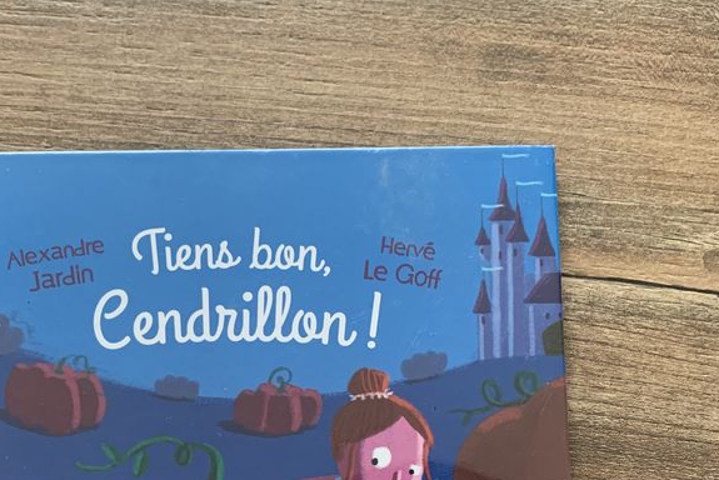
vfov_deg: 27.1
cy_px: 481
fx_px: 939
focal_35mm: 47
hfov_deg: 41.6
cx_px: 273
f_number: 1.8
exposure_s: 1/60
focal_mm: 4.25
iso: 160
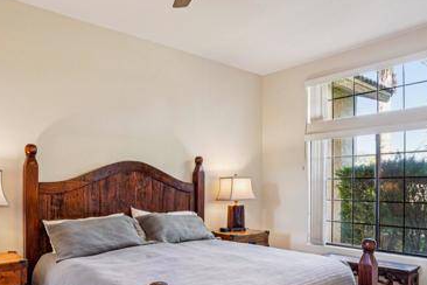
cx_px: 192
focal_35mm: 28
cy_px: 187
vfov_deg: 45.8
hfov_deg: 65.3
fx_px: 332
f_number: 8
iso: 400
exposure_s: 1/10
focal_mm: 16
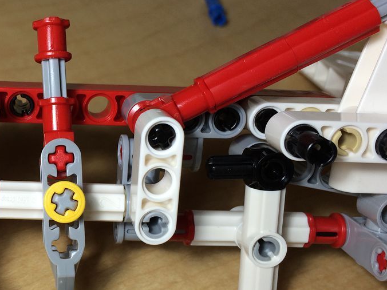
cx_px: 48
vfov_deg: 26.1
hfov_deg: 32.8
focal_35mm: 56
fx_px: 626
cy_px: 165
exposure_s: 1/60
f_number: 2.2
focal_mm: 4.15
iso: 32
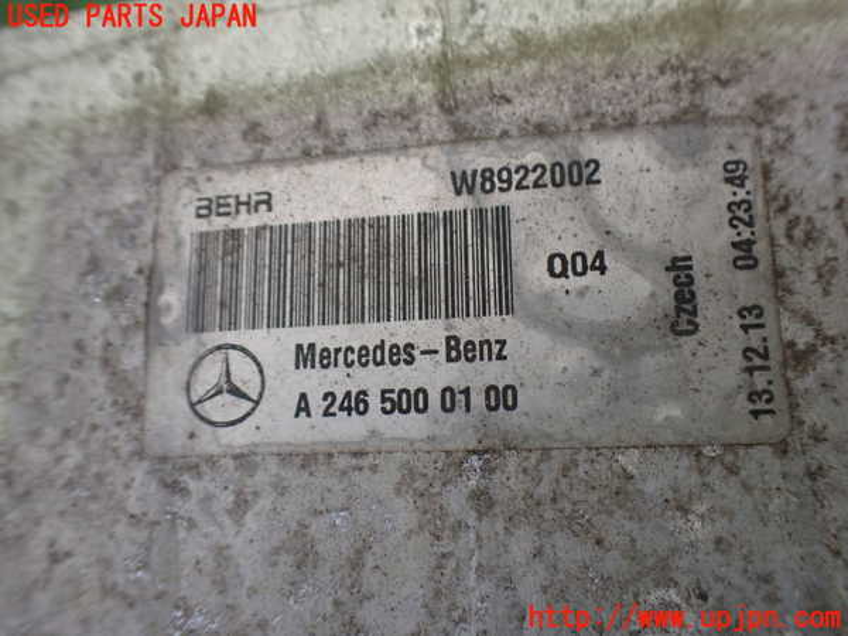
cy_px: 318
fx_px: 735
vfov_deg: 46.8
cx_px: 424
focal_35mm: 30
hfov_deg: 60.0
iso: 800
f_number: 2.3
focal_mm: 5.4
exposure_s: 1/125
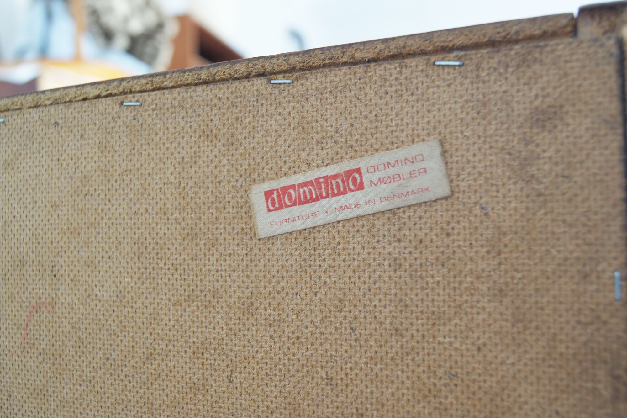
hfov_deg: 49.6
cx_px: 314
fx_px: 679
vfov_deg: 34.2
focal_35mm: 39
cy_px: 209
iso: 400
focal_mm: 26
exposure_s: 1/20
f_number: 5.6
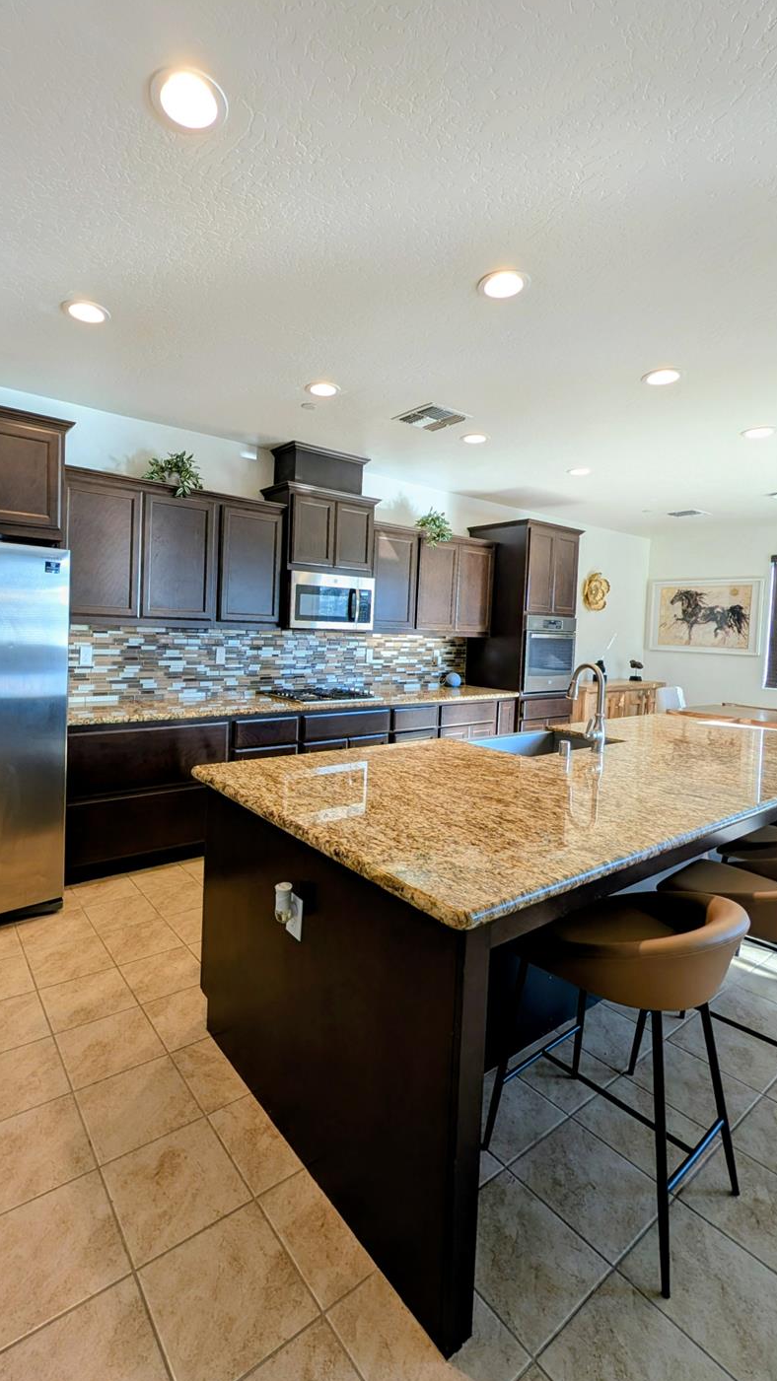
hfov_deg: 73.8
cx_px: 330
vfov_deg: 106.7
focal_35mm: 14
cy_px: 650
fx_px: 513
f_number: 1.7
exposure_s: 1/120
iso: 64
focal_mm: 2.02
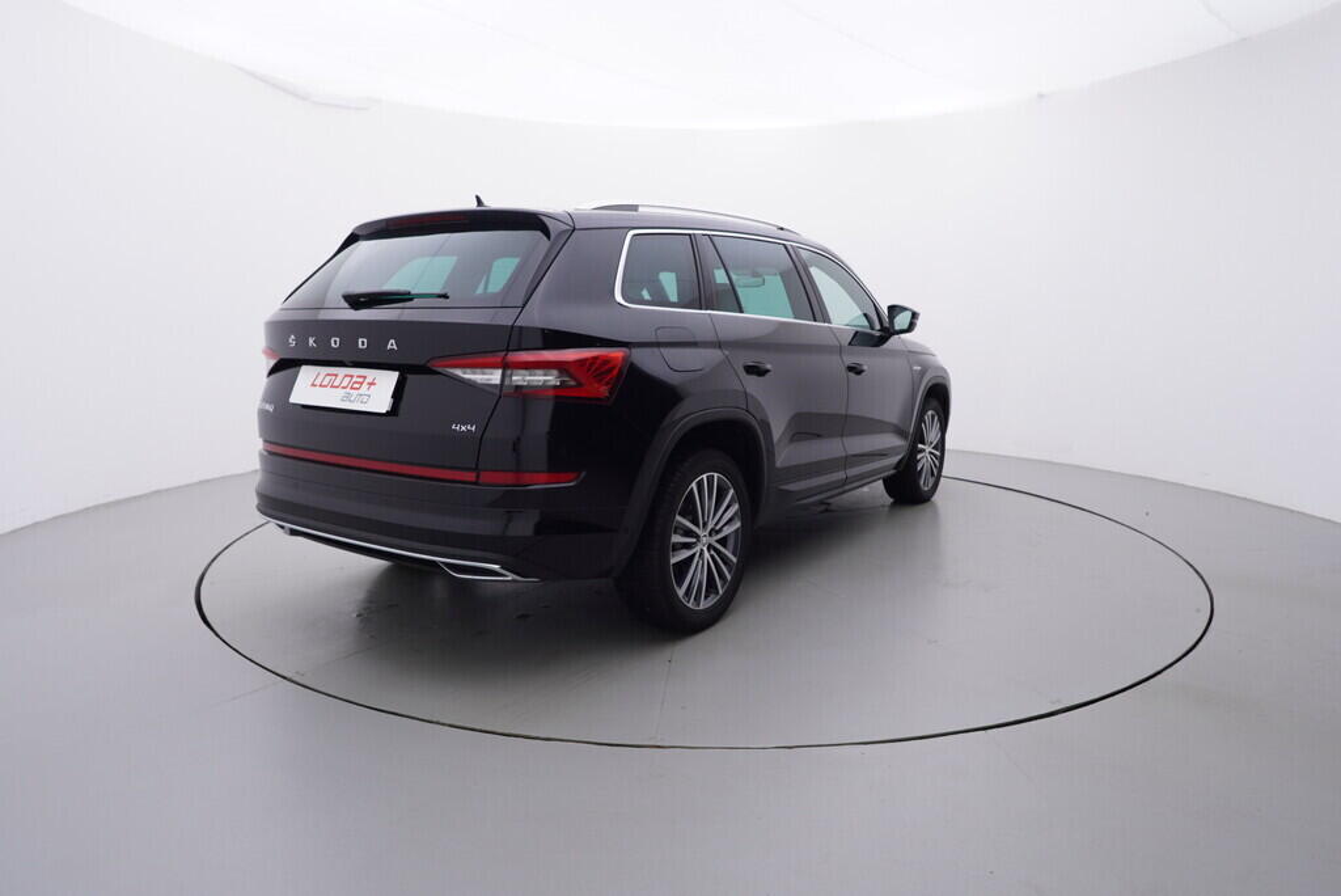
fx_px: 839
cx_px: 670
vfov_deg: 56.2
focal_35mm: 22
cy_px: 448
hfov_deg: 77.3
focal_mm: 15
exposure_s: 1/80
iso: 200
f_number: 5
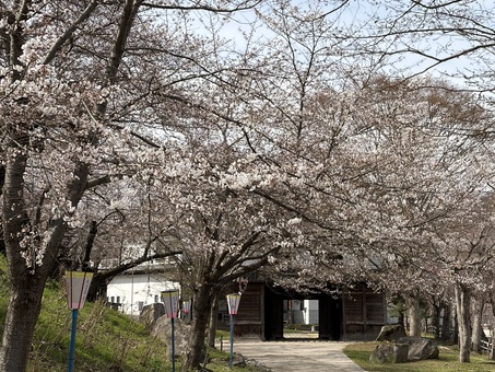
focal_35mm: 68
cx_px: 285
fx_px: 973
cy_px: 173
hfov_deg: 28.5
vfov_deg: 21.6
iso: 32
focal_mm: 5.96
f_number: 1.6
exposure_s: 1/2994
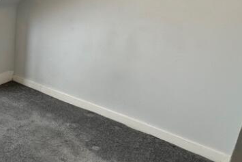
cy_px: 51
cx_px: -25
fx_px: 282
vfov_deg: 31.6
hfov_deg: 38.4
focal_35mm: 42
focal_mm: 2.22
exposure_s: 1/99
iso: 50
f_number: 2.2
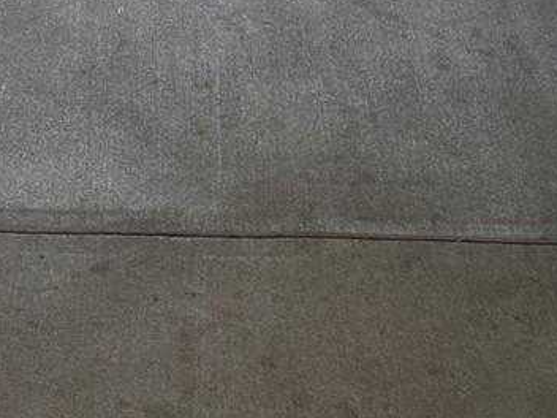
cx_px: 122
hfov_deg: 17.9
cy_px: -478
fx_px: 1754
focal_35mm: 109
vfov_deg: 11.8
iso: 64
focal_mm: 6.86
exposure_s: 1/223
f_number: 1.78
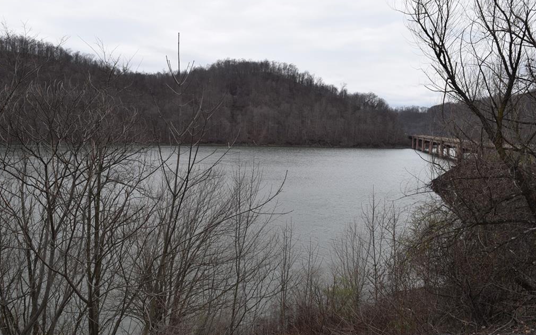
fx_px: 453
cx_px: 267
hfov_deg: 61.2
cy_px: 175
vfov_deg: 40.6
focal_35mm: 31
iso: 200
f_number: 9
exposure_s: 1/320
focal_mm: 20
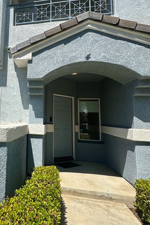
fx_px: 156
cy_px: 99
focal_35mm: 25
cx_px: 15
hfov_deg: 46.3
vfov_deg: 71.2
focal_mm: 2.22
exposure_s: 1/2674
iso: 50
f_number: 2.2
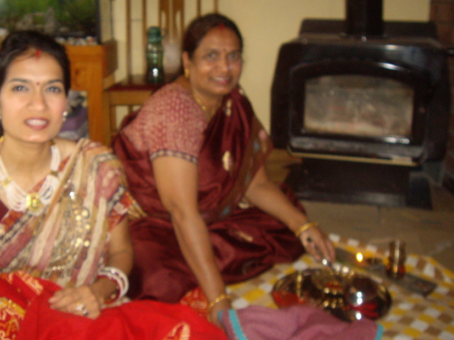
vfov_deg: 30.9
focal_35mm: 47
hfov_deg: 40.2
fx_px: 616
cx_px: 176
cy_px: 151
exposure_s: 1/40
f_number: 2.7
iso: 200
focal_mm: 6.2
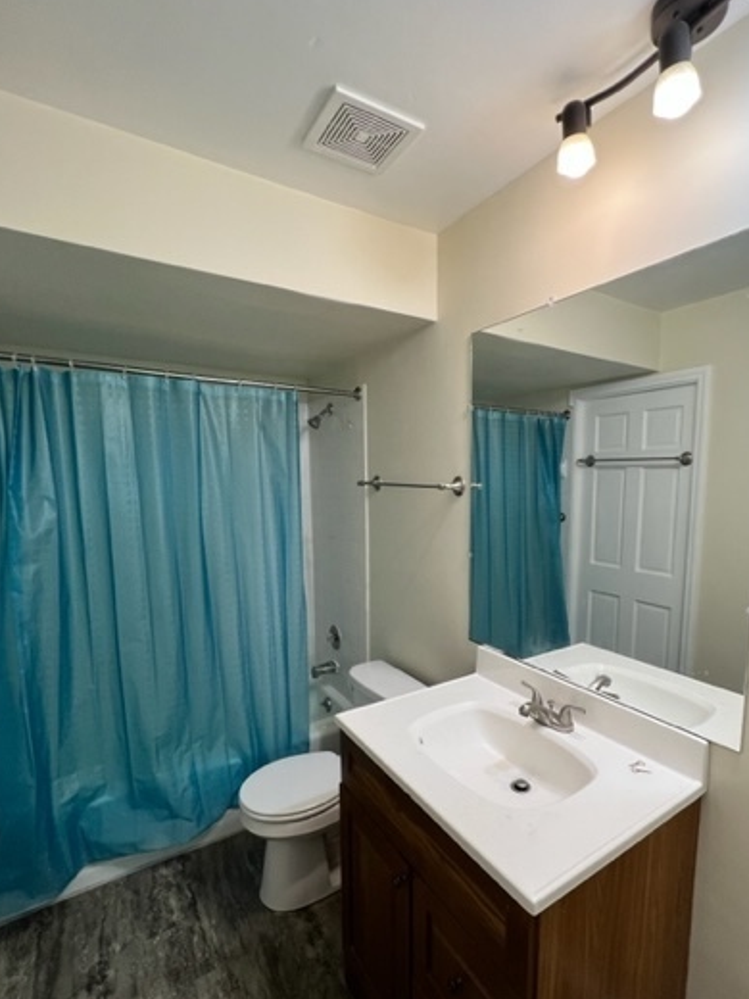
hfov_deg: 77.6
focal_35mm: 16
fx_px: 462
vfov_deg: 94.3
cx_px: 432
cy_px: 544
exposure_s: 1/120
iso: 64
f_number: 1.8
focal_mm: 1.57
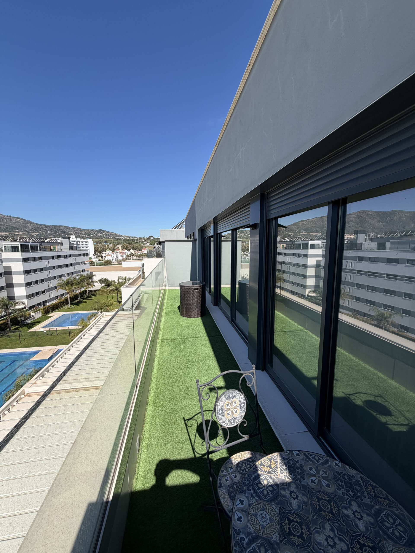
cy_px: 276
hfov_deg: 85.7
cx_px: 208
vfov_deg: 102.1
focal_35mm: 14
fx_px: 224
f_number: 2.2
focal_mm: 2.22
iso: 25
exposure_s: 1/770
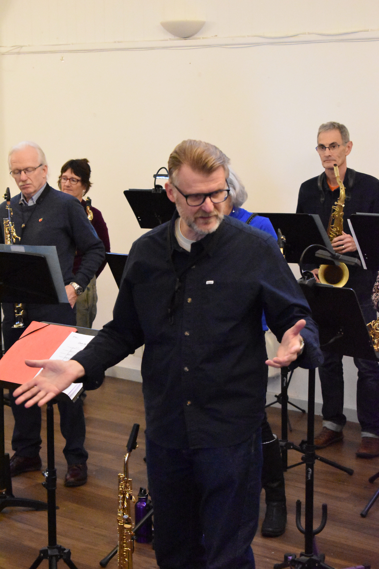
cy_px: 284
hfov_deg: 16.6
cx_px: 190
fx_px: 1303
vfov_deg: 24.6
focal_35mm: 82
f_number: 5.6
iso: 12800
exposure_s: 1/125
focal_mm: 55
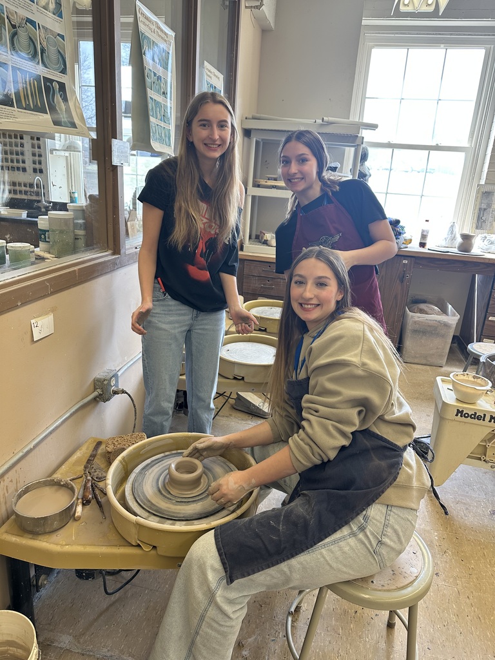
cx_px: 248
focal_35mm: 24
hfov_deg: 56.8
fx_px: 458
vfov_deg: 71.6
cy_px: 330
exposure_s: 1/120
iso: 125
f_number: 1.78
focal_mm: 6.86
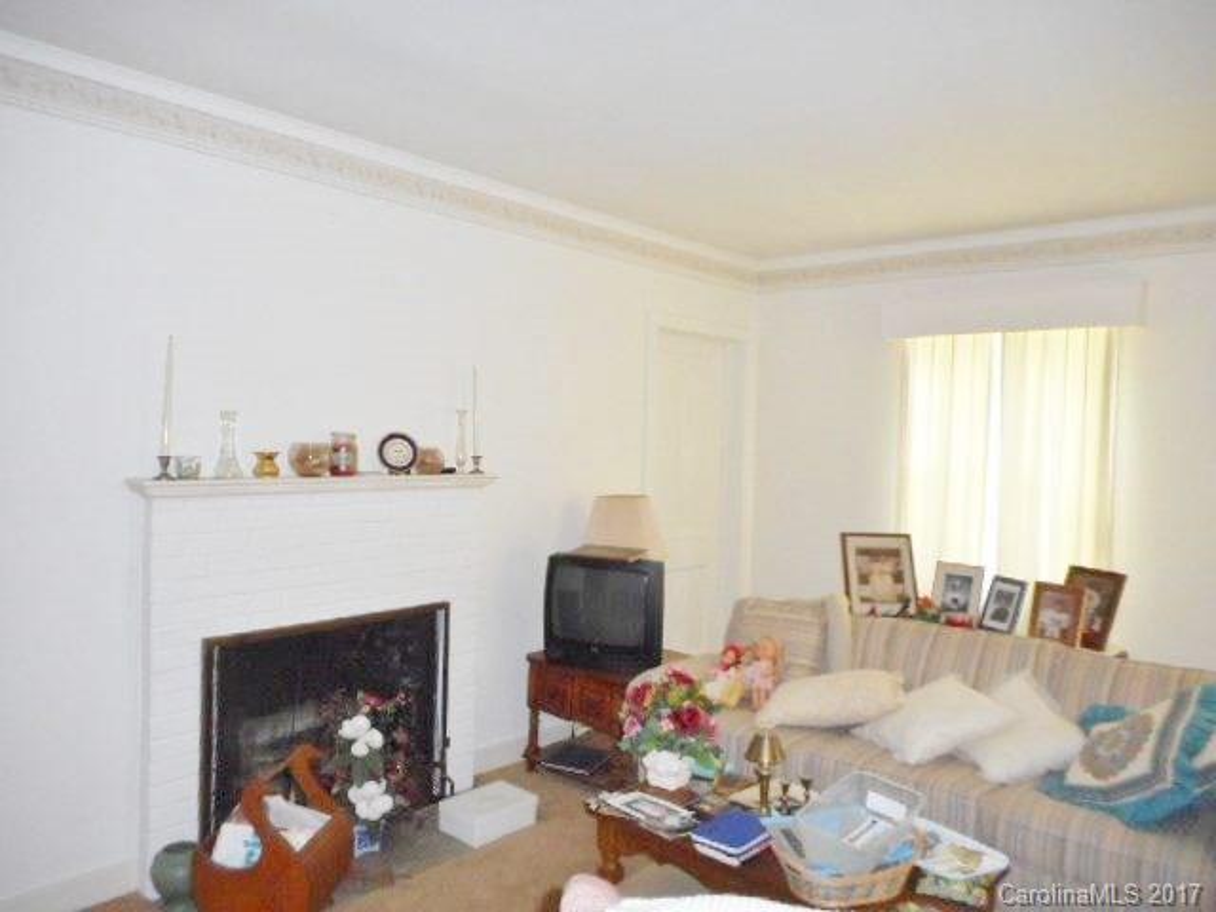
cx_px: 608
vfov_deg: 54.9
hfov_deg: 69.4
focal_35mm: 25
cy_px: 456
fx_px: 878
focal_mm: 4.5
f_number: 3.7
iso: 320
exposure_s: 1/25
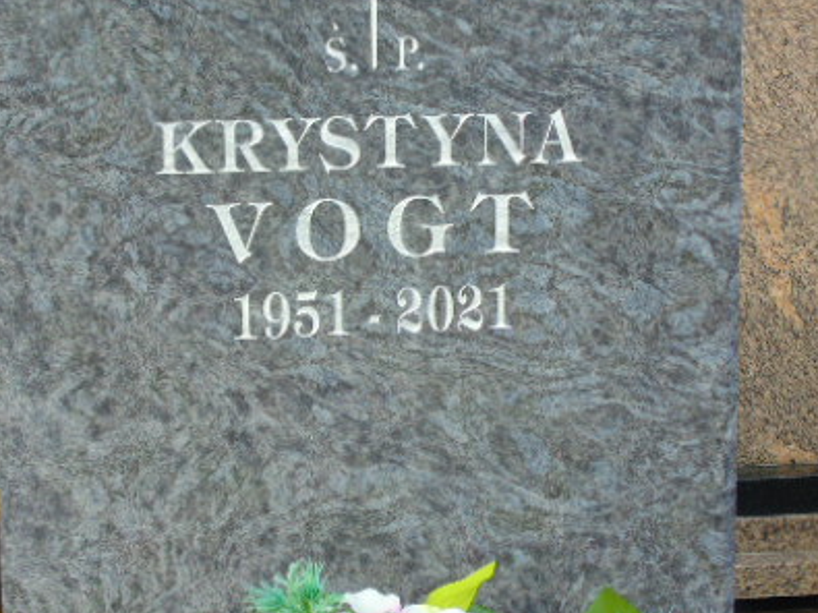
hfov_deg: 17.1
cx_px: 396
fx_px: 2717
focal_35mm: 115
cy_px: 373
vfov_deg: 12.9
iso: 80
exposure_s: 1/160
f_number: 4.7
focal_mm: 13
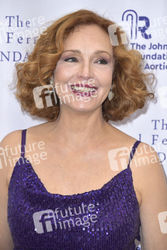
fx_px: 1112
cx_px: 84
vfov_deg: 12.8
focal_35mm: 160
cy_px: 125
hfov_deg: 8.6
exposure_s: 1/250
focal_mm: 160
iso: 400
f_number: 6.3
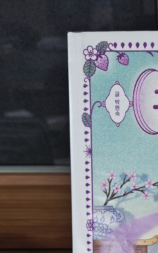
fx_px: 407
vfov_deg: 33.0
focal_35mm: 59
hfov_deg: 20.0
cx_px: 210
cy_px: 223
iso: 64
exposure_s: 1/120
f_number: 1.8
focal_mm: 5.4
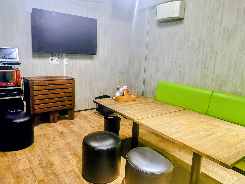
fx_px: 163
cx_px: 122
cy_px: 92
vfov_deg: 58.9
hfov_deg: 73.9
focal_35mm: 23
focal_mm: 5.6
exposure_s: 1/60
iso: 1291
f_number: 1.9
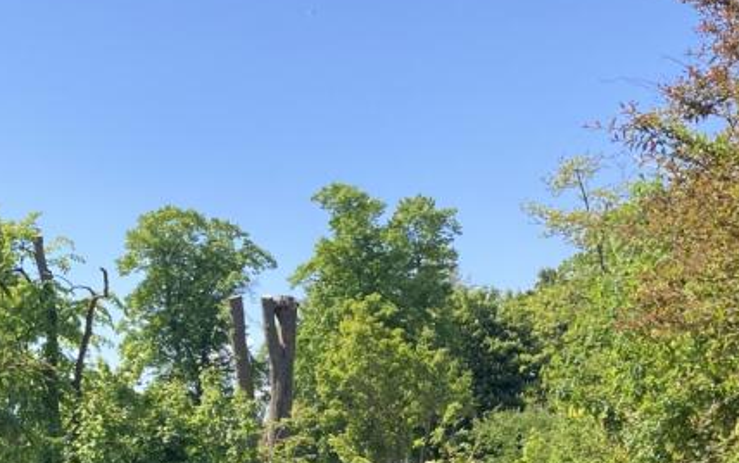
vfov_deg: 17.9
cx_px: 242
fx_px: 1431
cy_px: 473
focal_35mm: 71
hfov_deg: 28.8
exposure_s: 1/694
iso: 20
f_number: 1.8
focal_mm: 3.99
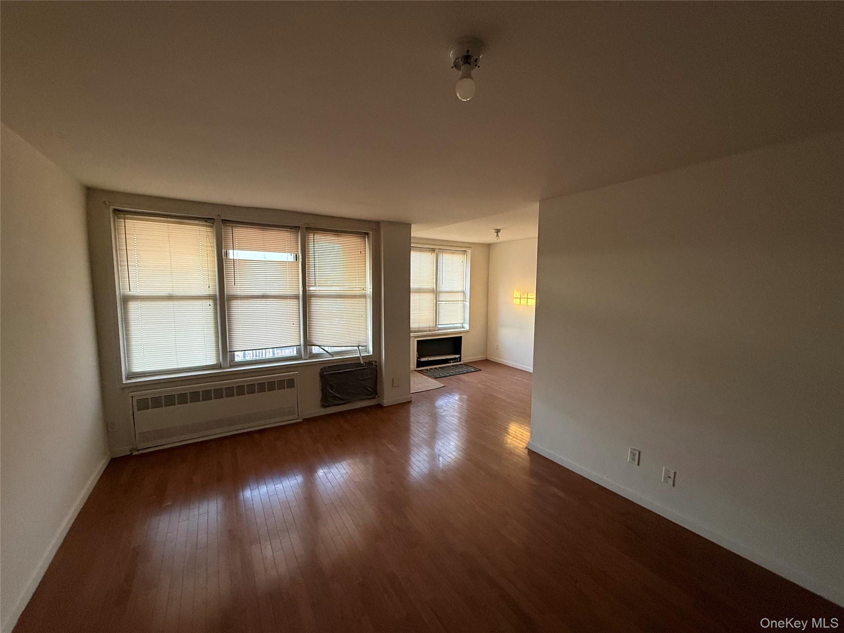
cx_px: 422
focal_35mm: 14
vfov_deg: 85.7
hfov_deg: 102.1
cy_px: 316
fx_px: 341
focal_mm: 2.22
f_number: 2.2
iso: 320
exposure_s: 1/60
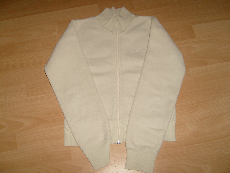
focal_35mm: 35
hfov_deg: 52.6
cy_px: 86
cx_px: 115
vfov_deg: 40.7
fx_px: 233
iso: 100
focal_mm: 5.8
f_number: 2.8
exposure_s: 1/45
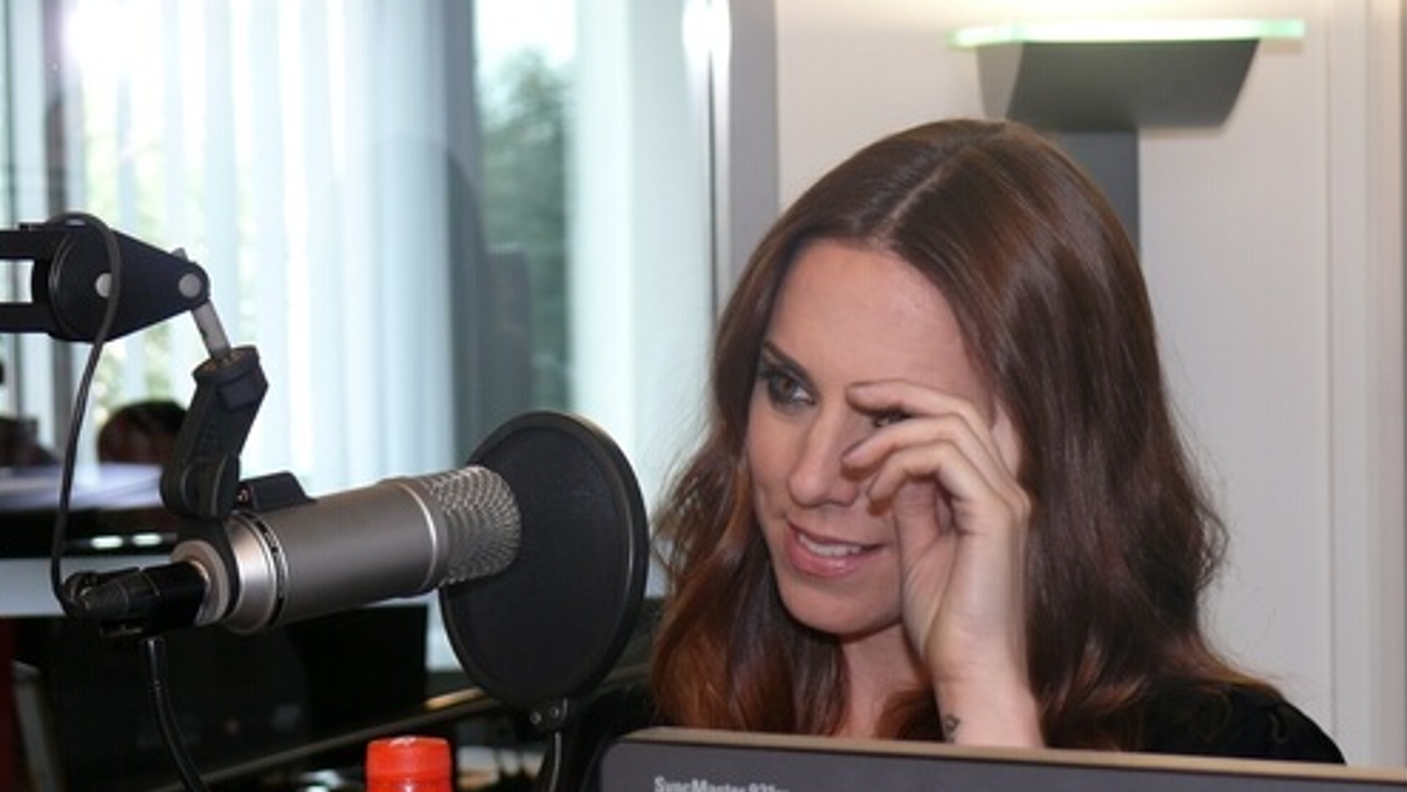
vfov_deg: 9.3
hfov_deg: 16.5
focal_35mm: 130
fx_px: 4851
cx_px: 701
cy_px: 412
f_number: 3.6
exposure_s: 1/25
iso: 100
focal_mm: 22.5
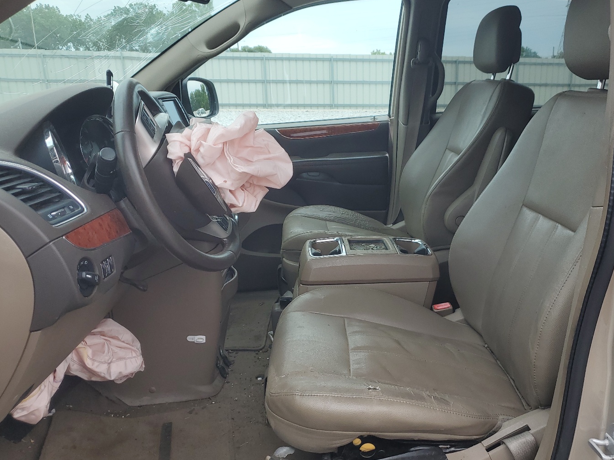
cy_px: 254
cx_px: 351
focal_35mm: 31
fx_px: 550
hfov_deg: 58.1
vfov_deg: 45.4
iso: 50
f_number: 1.5
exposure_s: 1/526
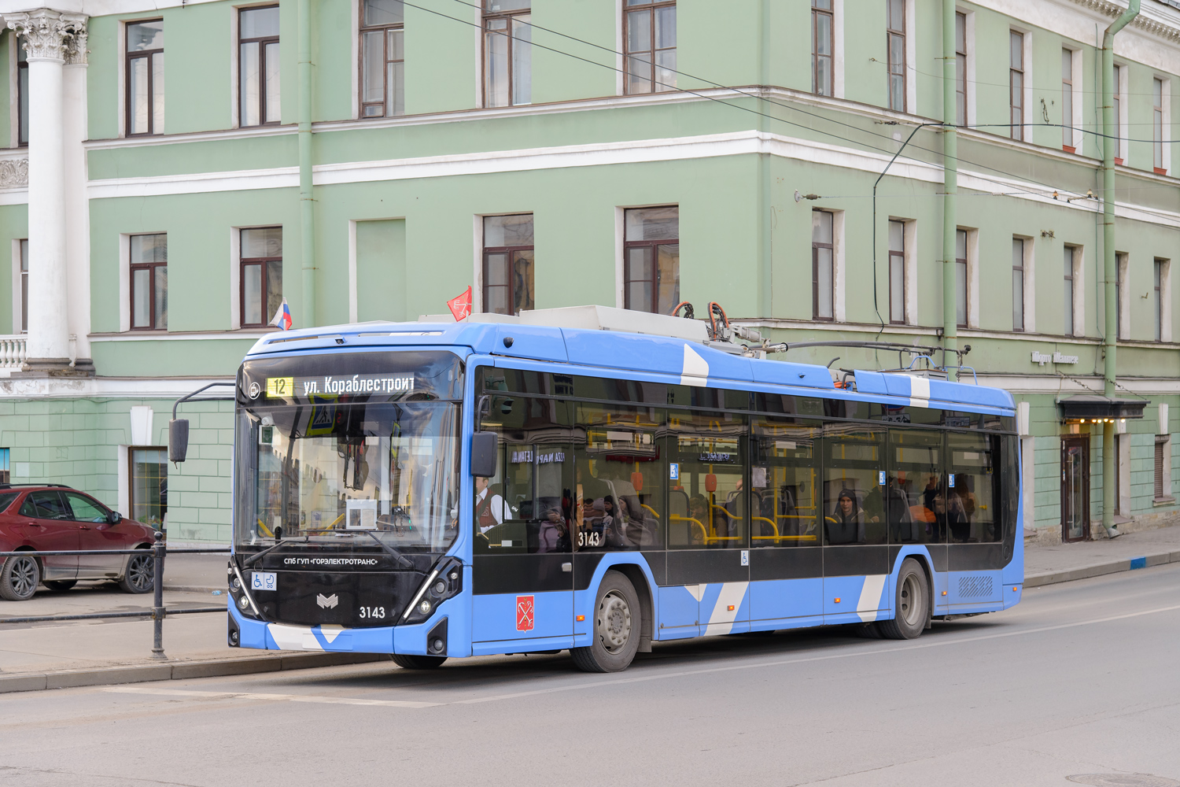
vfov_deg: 20.6
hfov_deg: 30.5
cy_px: 394
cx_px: 590
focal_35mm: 66
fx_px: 2163
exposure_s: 1/200
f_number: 5.6
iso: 800
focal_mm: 66
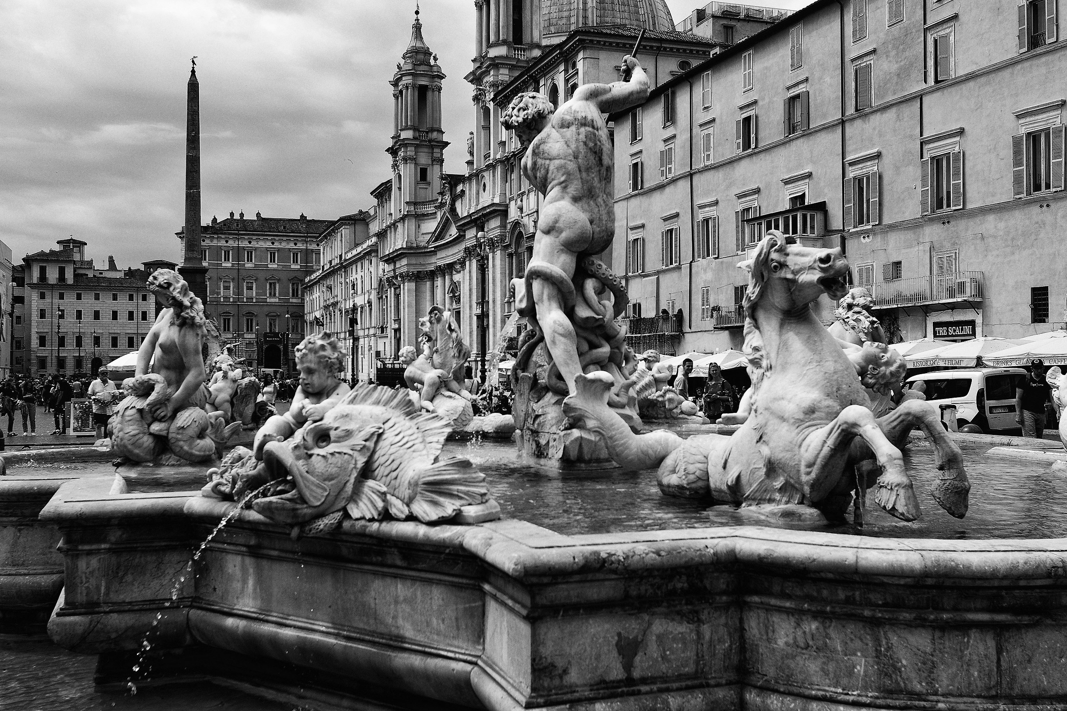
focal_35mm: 36
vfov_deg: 36.9
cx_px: 534
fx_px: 1067
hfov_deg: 53.1
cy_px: 356
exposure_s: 1/400
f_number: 7.1
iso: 100
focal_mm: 24
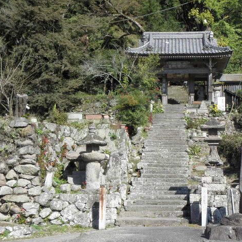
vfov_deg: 25.4
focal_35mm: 68
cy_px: 120
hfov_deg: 25.2
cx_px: 160
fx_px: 538
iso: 64
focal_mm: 10.29
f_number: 5.6
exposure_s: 1/160
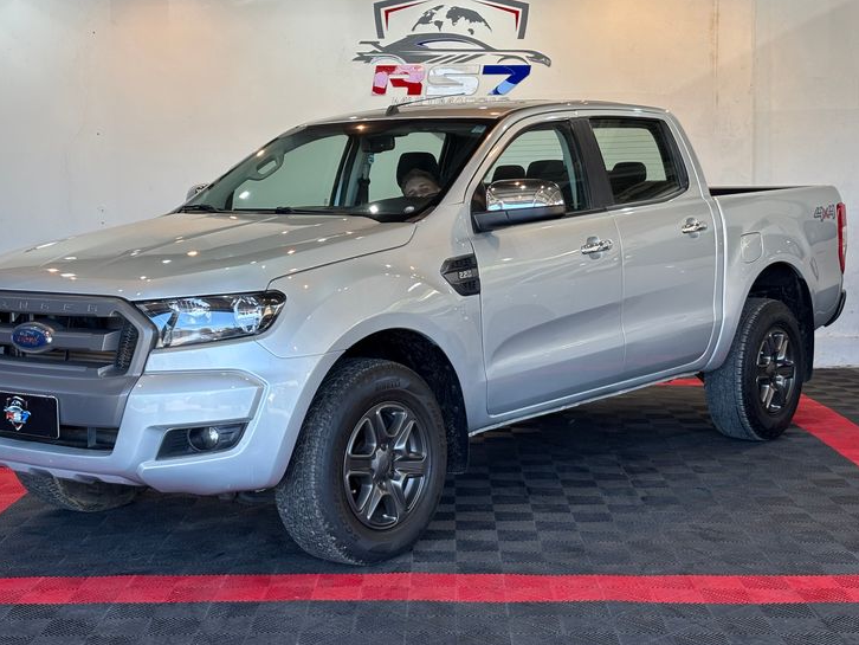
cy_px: 295
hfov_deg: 33.2
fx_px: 1440
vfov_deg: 25.2
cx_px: 415
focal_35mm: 58
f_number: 1.6
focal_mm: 5.96
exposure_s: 1/141
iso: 25
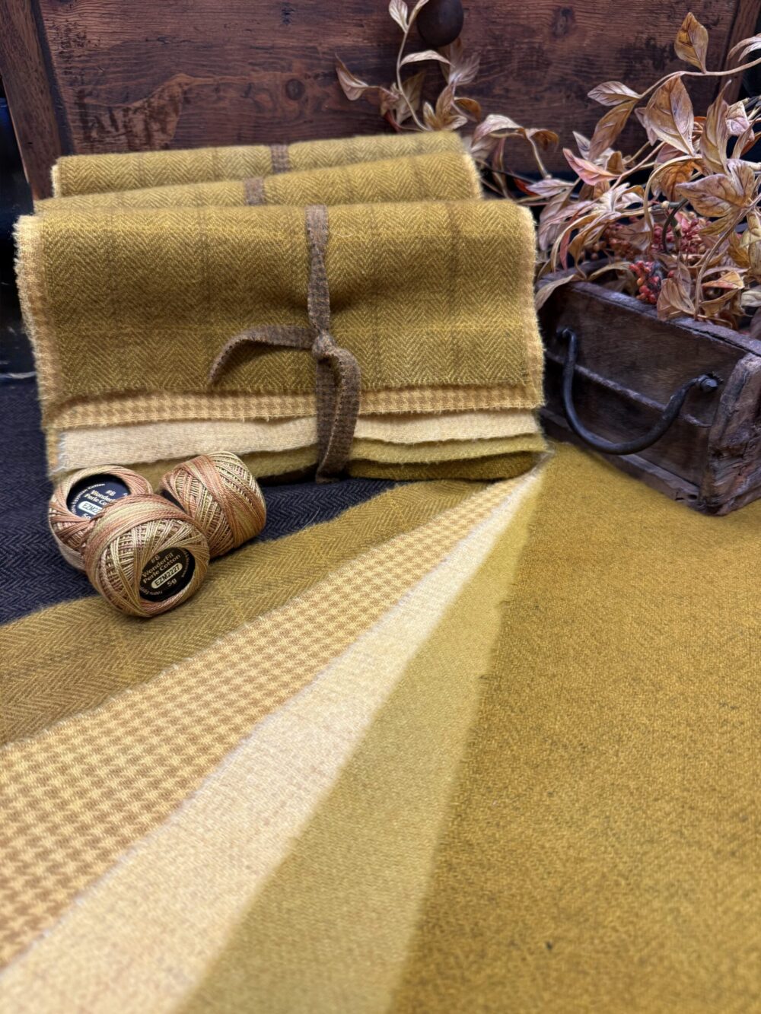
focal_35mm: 24
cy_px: 507
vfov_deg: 71.6
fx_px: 703
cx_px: 380
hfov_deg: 56.8
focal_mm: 6.76
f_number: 1.78
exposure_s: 1/60
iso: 125
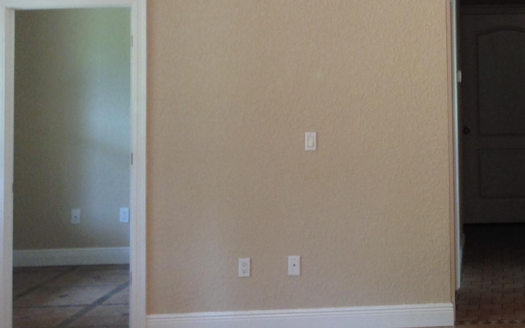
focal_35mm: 84
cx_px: 509
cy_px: -24
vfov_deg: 15.2
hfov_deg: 23.7
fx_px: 1202
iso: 64
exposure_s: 1/20
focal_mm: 4.12
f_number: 2.4
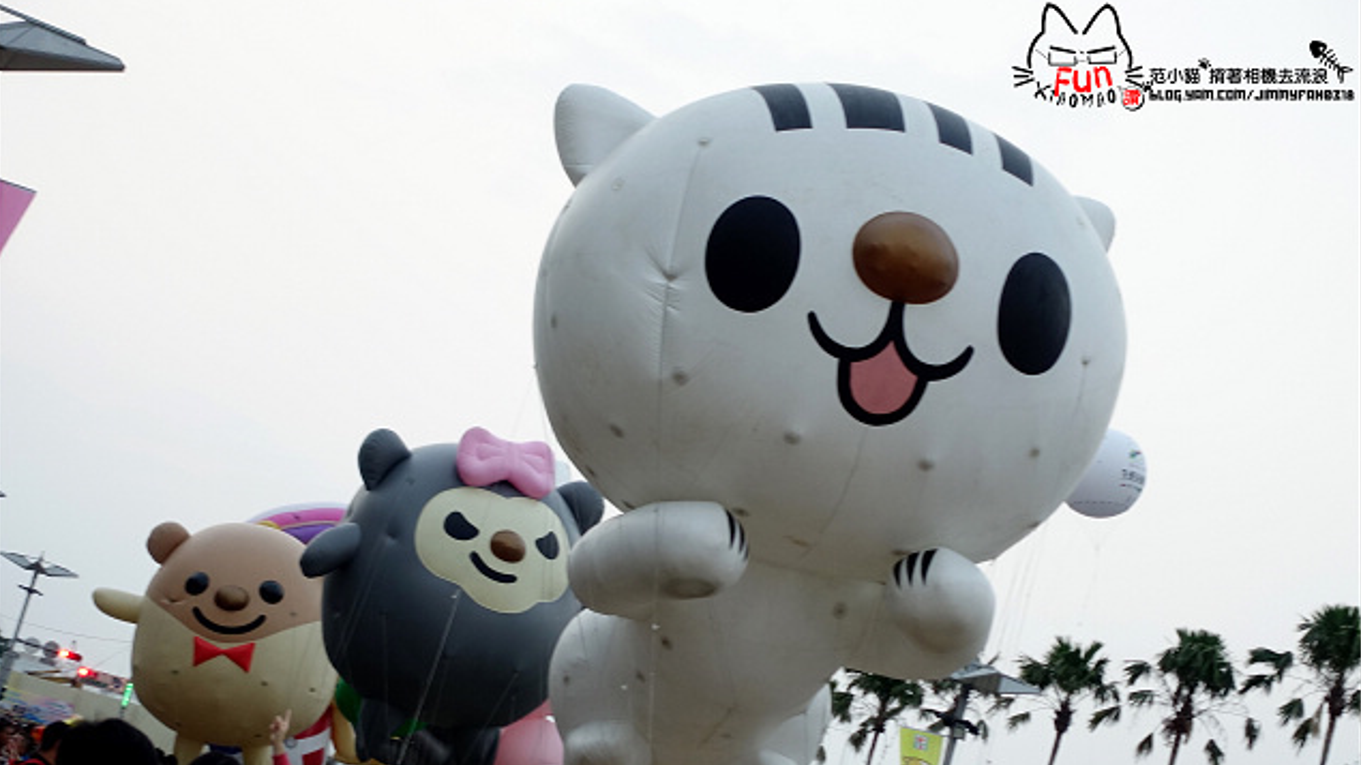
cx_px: 679
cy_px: 444
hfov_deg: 28.6
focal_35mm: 74
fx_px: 2670
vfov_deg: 16.3
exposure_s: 1/80
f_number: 2.8
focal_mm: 25.7
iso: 320
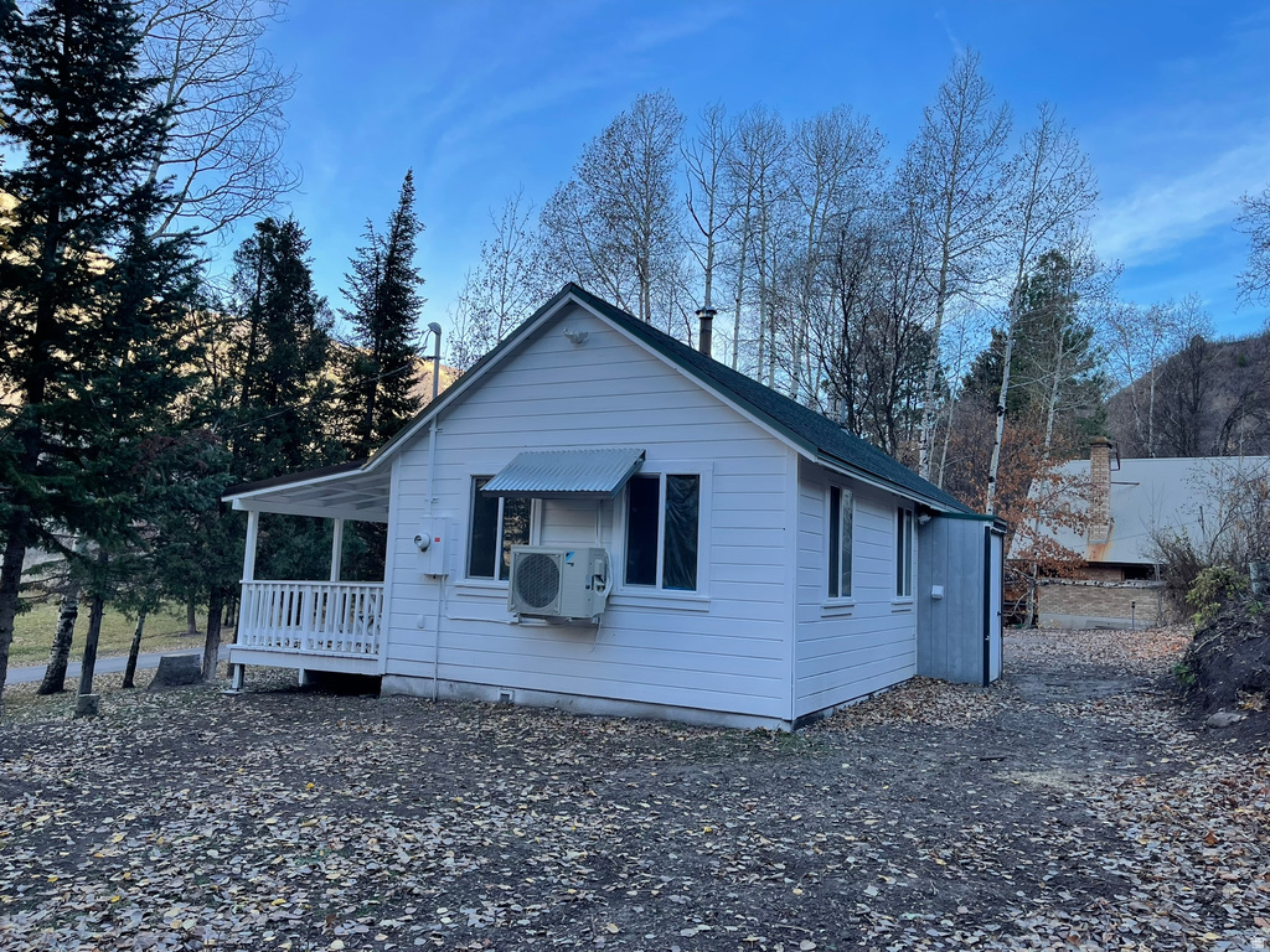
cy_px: 476
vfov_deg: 54.9
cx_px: 635
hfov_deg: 69.4
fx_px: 917
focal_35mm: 25
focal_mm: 5.1
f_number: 1.6
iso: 32
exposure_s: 1/696
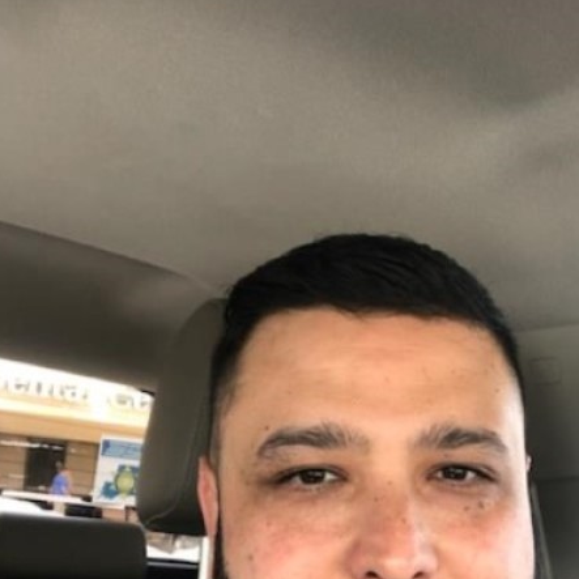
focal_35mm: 49
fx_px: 927
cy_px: 469
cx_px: 352
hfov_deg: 34.5
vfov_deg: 33.6
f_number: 2.2
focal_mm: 2.87
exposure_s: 1/120
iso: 64
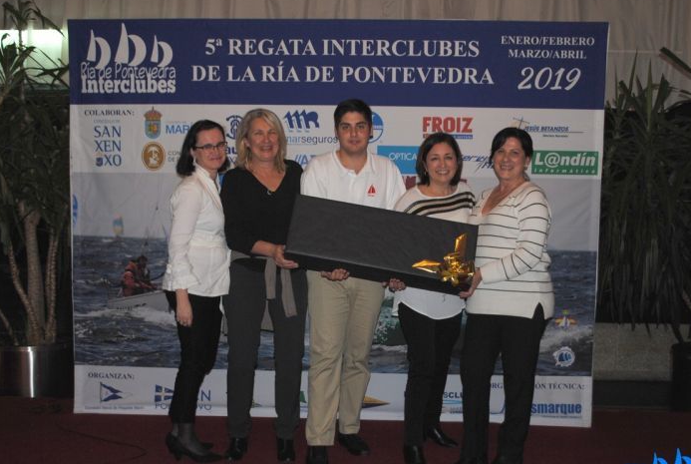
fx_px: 865
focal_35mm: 45
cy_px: 253
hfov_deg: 43.5
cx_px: 332
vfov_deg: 30.0
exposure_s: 1/60
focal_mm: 26
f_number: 4.2
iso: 200
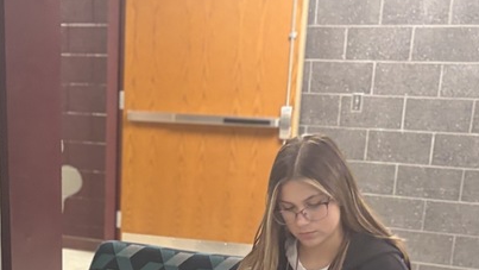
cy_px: 366
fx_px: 915
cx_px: 111
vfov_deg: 15.8
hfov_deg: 28.8
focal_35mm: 72
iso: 400
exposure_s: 1/60
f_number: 1.6
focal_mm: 5.96
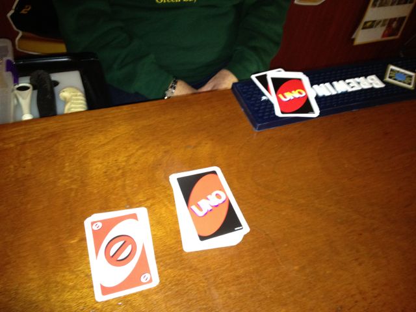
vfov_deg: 40.7
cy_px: 156
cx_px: 208
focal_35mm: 35
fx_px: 421
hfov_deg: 52.6
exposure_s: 1/16
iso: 250
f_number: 2.4
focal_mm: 4.28
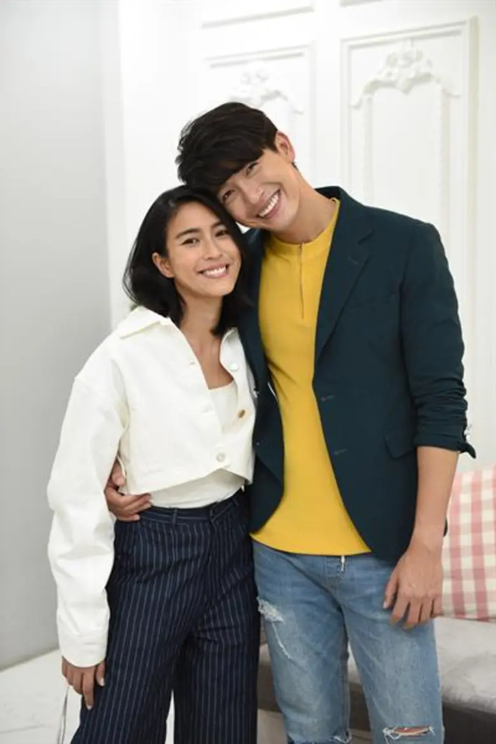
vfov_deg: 34.5
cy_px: 372
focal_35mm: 58
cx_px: 248
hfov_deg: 23.4
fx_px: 1199
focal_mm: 58
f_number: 3.2
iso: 2500
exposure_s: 1/160
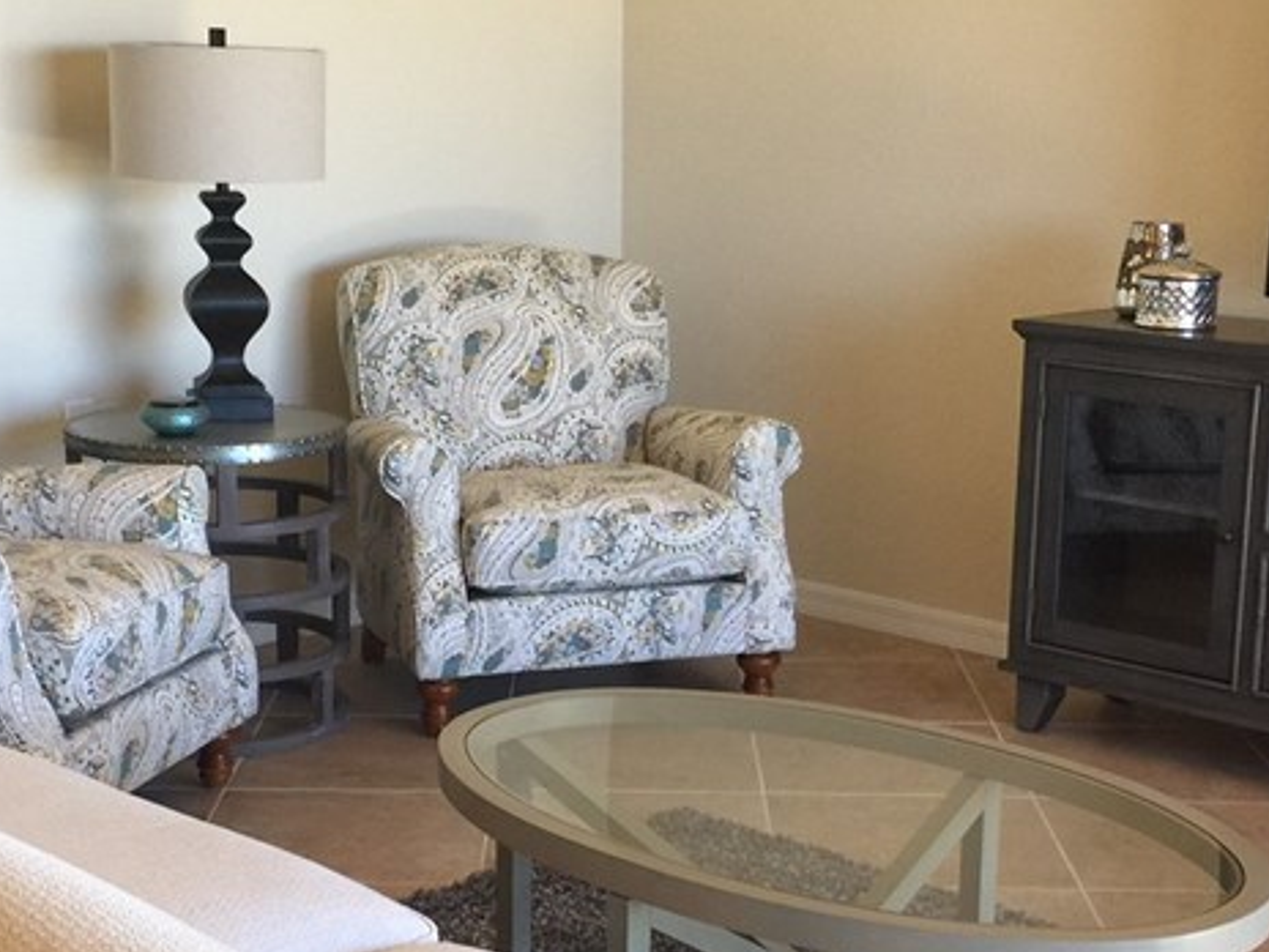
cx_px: 613
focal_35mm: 64
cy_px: 654
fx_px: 2346
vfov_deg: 22.8
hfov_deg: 30.3
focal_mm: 4.15
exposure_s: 1/30
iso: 50
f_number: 2.2
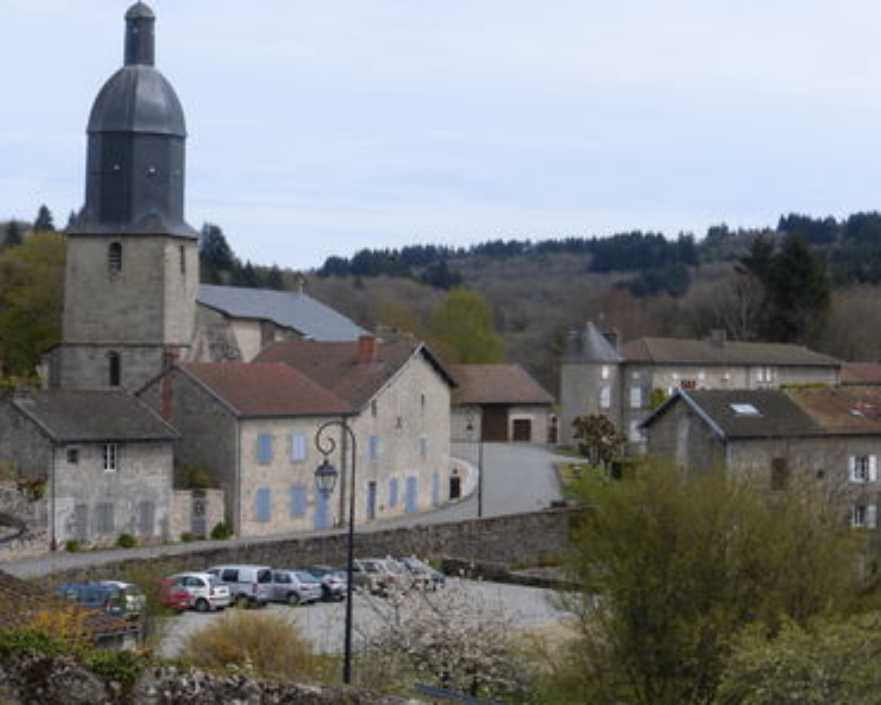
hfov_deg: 24.4
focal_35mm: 78
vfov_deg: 19.7
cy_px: 355
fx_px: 2034
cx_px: 410
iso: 100
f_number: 5
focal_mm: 12.5
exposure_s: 1/500
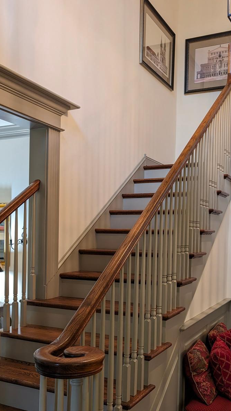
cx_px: 156
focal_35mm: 34
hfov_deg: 34.3
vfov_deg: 57.5
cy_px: 249
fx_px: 370
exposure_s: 1/60
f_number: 1.68
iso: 189
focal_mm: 6.9
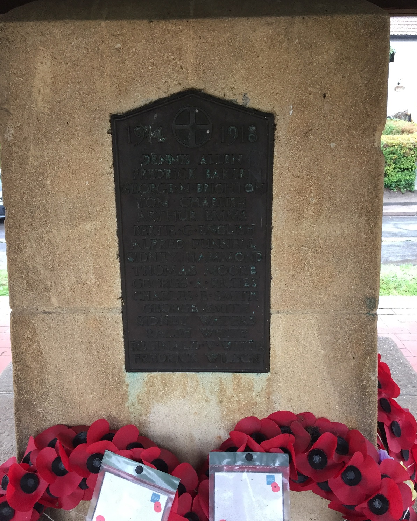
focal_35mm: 31
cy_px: 251
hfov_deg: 47.1
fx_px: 478
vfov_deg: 57.2
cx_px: 208
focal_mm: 4.15
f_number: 2.2
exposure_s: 1/33
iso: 125
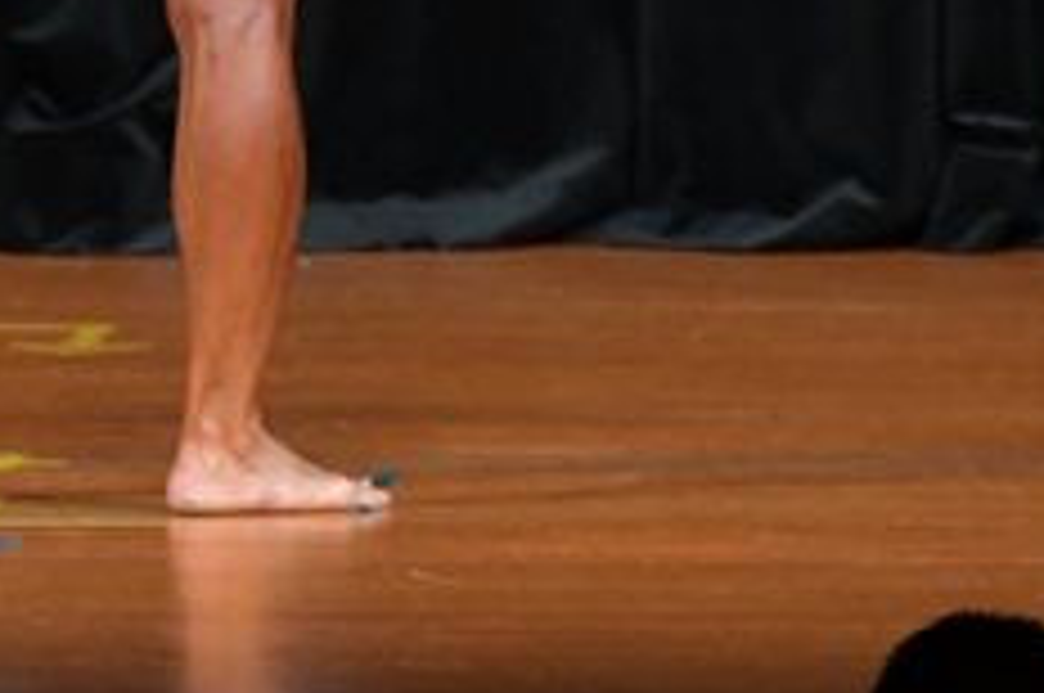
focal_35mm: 952
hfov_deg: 2.2
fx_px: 27569
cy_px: -441
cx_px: 110
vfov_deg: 1.4
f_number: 5.6
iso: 4000
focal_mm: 190
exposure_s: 1/400
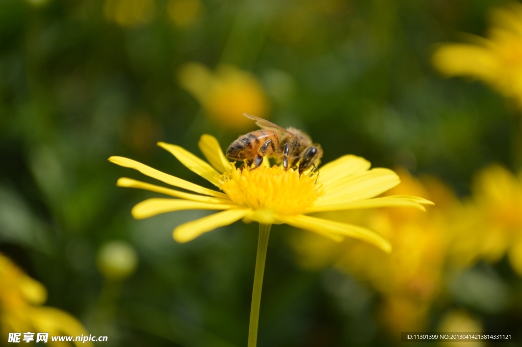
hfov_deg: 24.6
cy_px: 174
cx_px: 261
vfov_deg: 16.5
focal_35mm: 82
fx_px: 1195
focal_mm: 55
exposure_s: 1/1000
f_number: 5.6
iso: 400
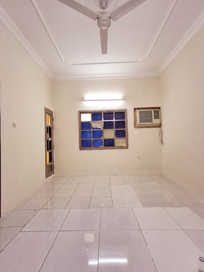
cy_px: 136
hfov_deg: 78.1
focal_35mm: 16
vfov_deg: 94.5
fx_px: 126
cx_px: 102
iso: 160
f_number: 2.2
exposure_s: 1/50
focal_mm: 1.64
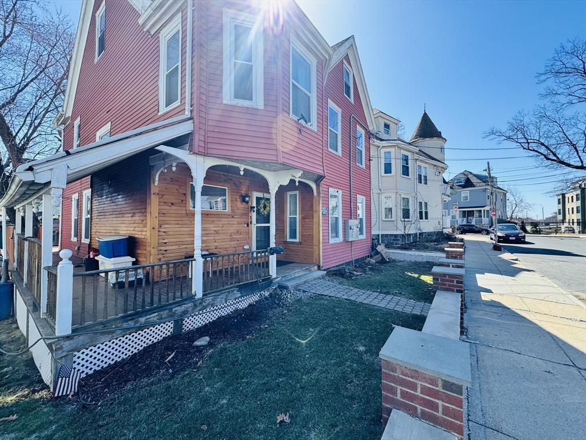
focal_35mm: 14
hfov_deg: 102.1
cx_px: 293
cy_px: 220
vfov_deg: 85.7
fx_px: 237
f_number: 2.2
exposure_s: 1/899
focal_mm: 2.22
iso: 40
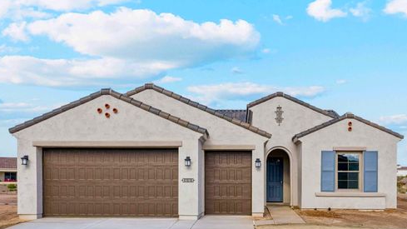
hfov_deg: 99.9
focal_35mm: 16
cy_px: 138
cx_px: 201
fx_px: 171
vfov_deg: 66.8
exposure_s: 1/500
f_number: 8
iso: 200
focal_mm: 14.8
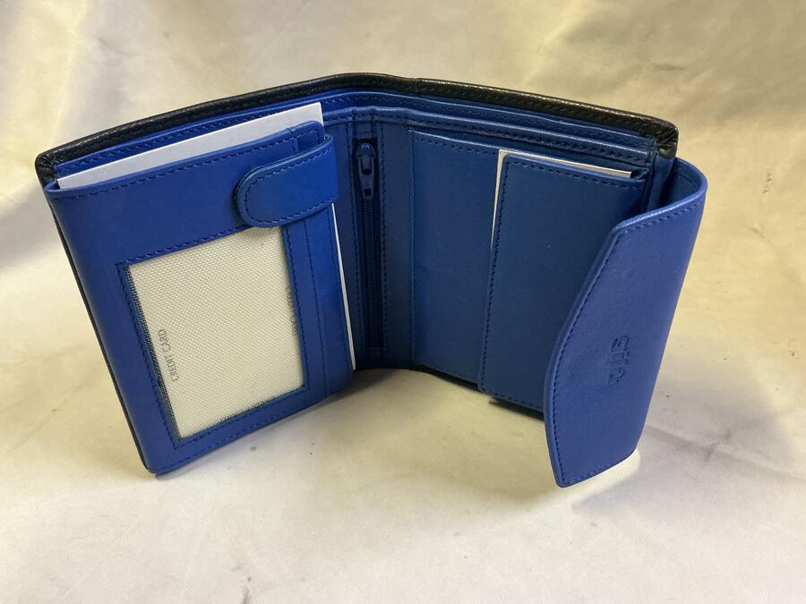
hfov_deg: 61.7
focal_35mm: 29
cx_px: 403
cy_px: 302
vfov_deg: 48.2
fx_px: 675
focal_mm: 3
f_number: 1.8
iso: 200
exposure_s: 1/50
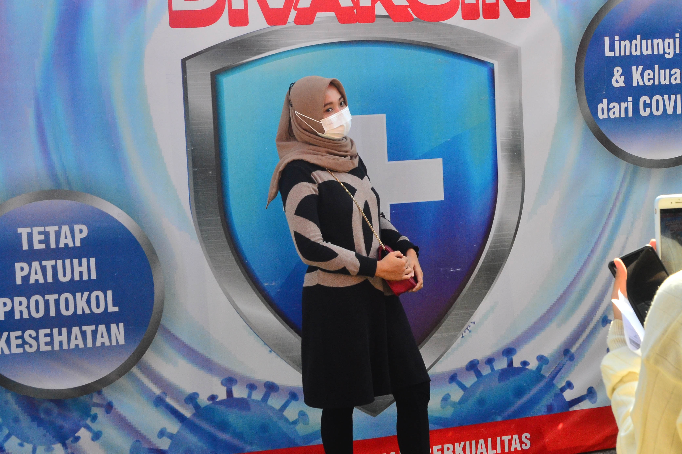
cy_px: 190
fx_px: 1037
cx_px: 411
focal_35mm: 55
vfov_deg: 24.7
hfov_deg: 36.3
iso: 800
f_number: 9.5
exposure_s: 1/350
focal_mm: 25
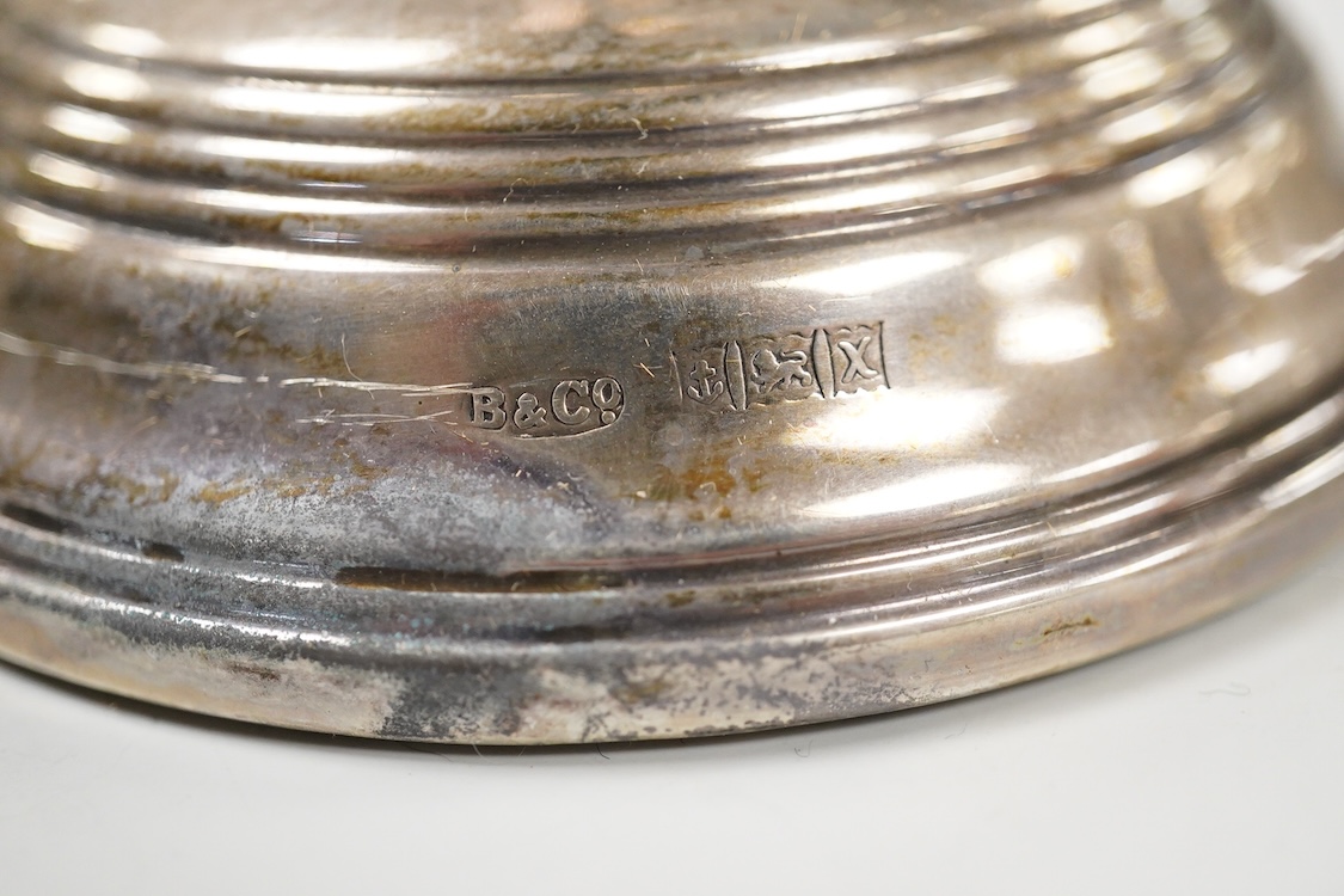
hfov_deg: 43.6
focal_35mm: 45
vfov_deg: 29.9
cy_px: 448
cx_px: 672
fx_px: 1680
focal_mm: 30
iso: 2500
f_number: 3.5
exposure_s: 1/320
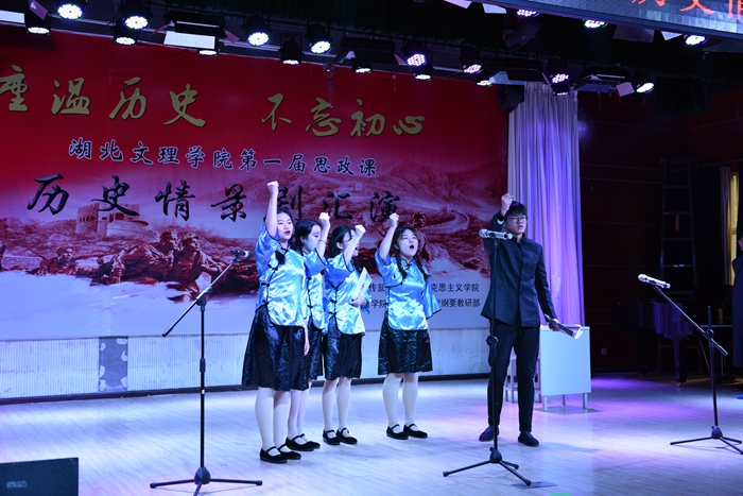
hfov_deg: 43.6
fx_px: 929
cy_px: 248
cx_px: 372
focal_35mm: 45
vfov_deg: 29.9
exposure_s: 1/80
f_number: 4.5
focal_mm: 45
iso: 320
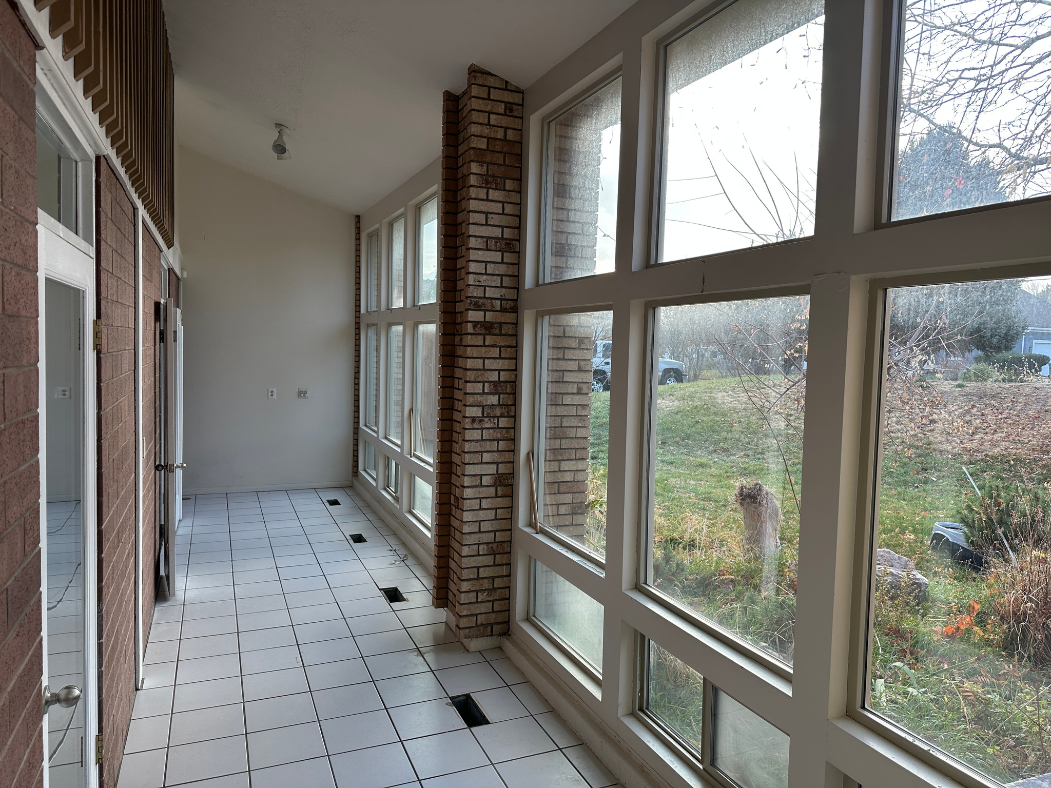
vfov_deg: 56.8
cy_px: 394
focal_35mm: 24
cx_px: 526
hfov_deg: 71.6
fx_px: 729
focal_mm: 6.86
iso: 100
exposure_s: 1/164
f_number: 1.78
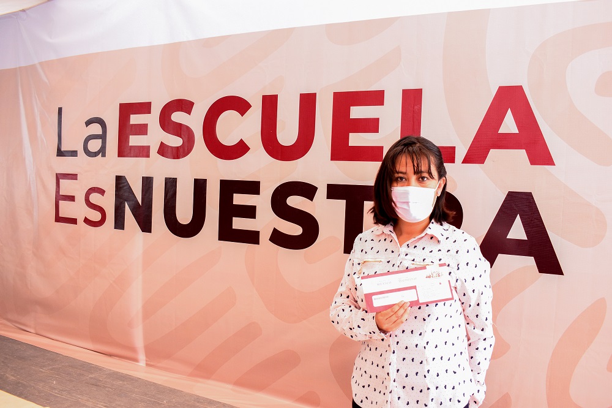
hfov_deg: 59.5
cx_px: 306
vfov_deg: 41.7
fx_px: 535
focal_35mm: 32
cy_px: 204
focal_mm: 21
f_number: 5.6
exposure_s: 1/160
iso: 1250
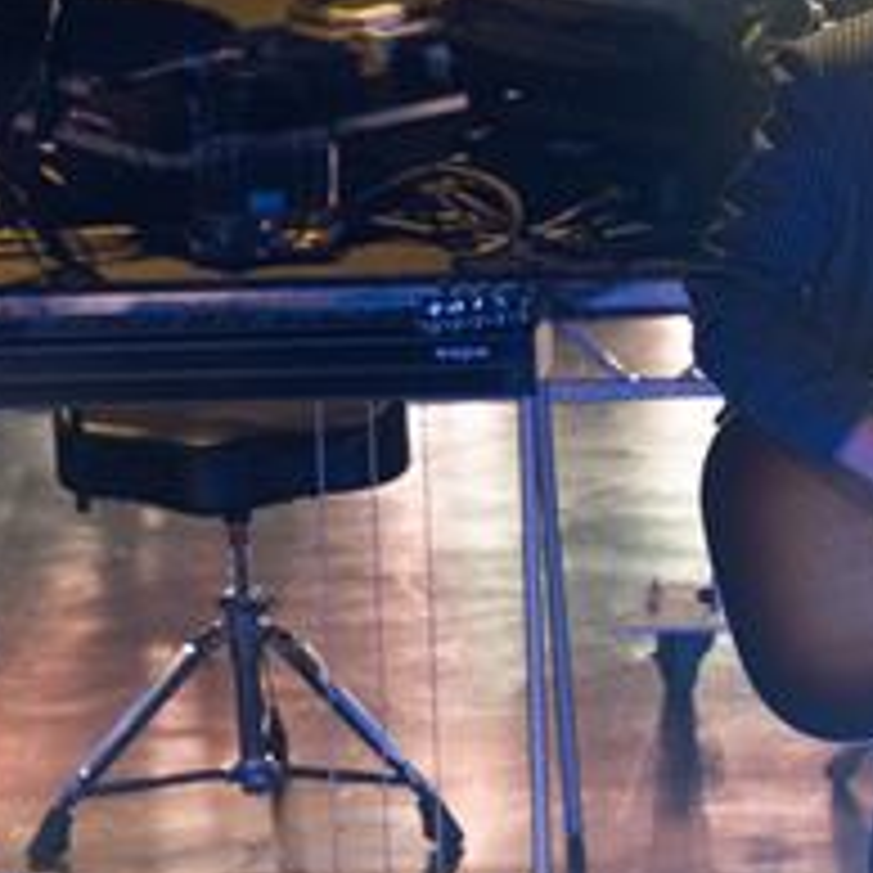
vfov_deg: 2.8
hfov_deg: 2.8
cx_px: 1084
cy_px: 688
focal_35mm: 631
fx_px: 18004
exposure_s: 1/800
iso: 1600
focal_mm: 200
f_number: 4
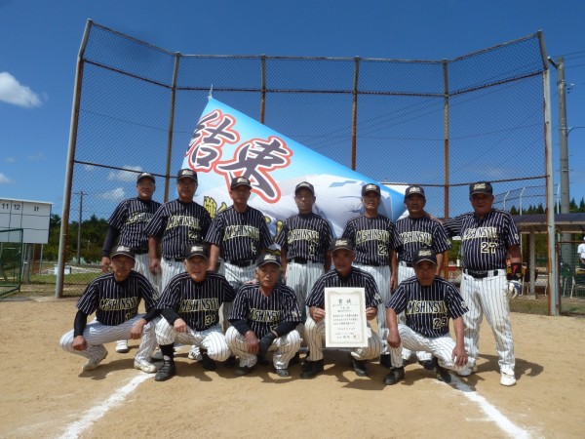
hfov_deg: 69.4
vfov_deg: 54.9
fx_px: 422
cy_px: 220
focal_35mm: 25
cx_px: 292
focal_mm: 4.1
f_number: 5.6
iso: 80
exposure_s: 1/500
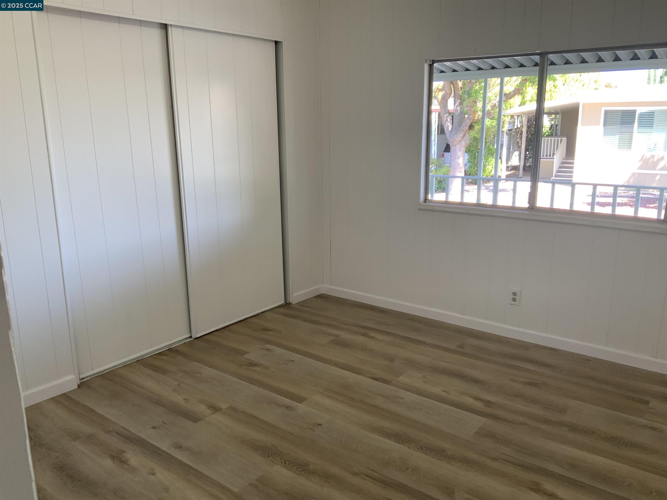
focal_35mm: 29
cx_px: 334
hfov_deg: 61.7
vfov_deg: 48.2
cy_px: 250
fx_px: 559
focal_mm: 3
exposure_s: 1/120
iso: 64
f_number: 1.8
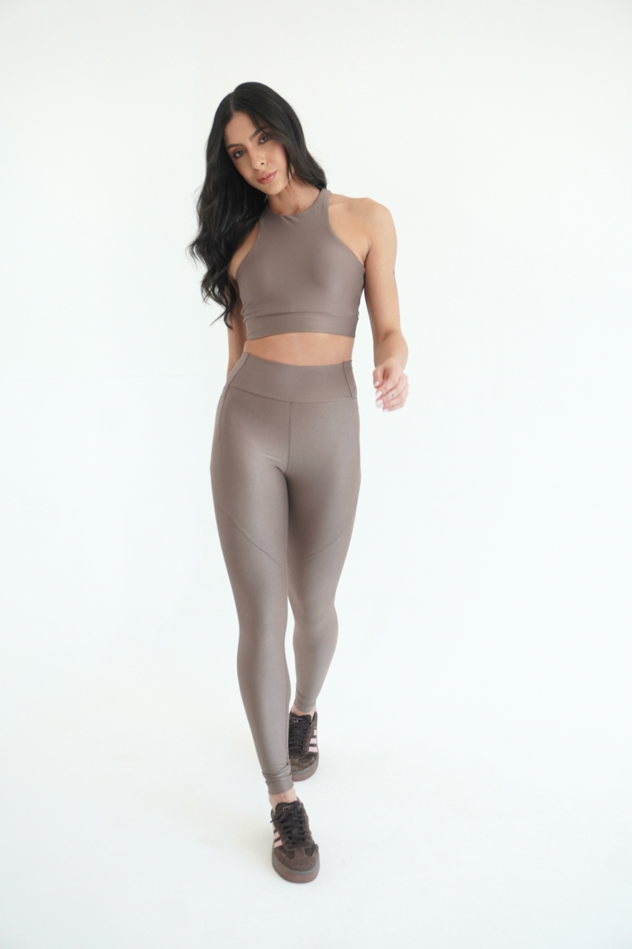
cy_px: 474
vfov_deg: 46.4
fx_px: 1106
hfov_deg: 31.9
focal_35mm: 42
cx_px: 316
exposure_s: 1/160
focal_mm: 28
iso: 640
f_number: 5.6
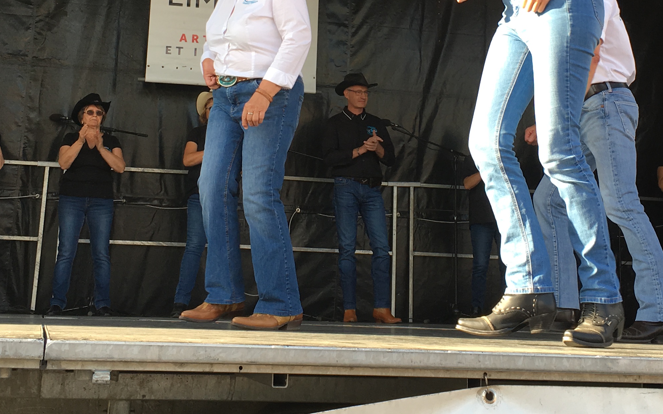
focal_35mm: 62
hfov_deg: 33.0
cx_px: 358
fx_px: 1120
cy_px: 49
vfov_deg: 20.6
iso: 25
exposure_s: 1/195
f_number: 2.2
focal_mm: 4.15
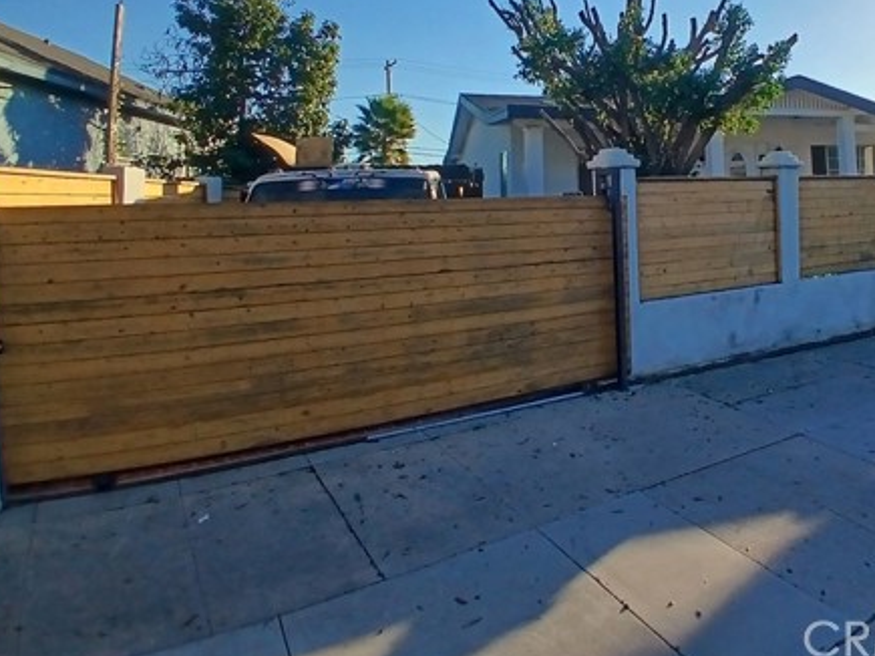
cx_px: 618
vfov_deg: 53.0
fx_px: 632
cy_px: 185
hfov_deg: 66.5
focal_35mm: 25
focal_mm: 1.4
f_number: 2.2
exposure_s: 1/1248
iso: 50
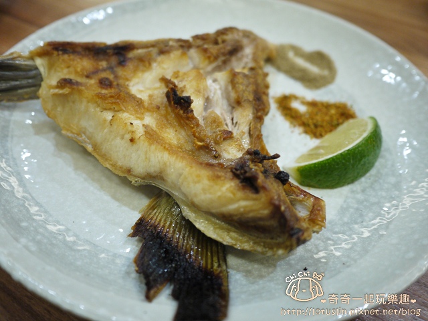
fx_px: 346
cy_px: 160
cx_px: 214
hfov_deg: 63.4
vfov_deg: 49.7
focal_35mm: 28
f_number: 2.5
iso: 400
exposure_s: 1/40
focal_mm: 14
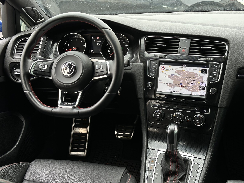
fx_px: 338
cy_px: 92
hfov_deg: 39.7
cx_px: 122
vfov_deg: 30.3
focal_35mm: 48
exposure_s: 1/159
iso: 50
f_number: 1.78
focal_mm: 6.86
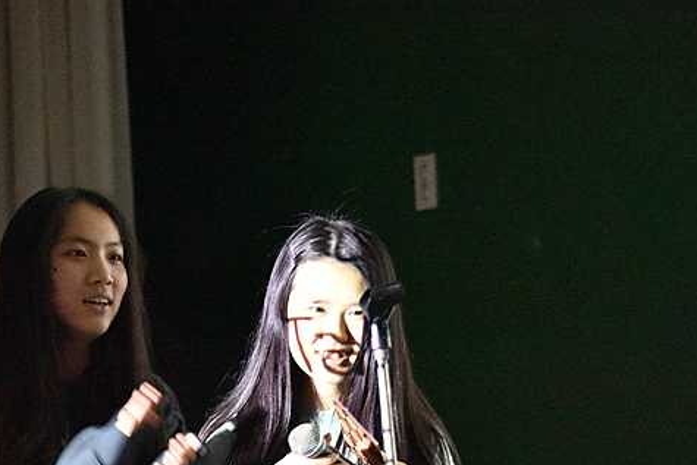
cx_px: 249
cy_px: 343
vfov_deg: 5.6
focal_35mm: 244
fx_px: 4725
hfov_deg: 8.4
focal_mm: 145
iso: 12800
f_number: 5.6
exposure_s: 1/125
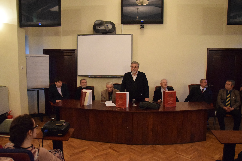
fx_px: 181
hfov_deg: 67.4
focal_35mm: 27
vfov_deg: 47.9
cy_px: 80
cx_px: 121
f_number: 3.5
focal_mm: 18
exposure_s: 1/50
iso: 6400
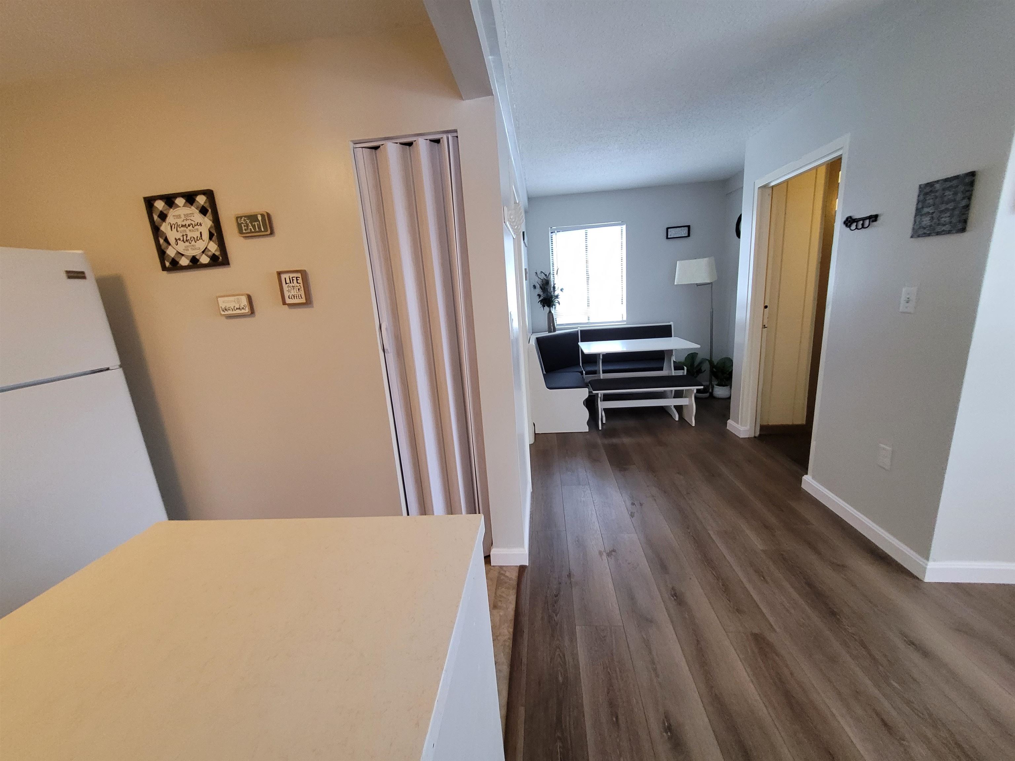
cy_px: 380
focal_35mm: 13
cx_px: 508
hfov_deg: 106.2
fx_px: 381
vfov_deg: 89.9
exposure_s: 1/59
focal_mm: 1.74
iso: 400
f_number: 2.2
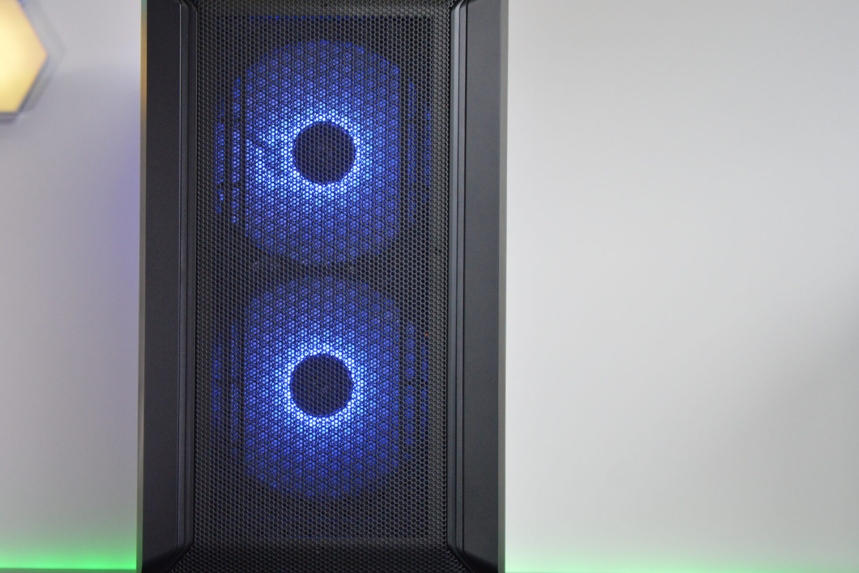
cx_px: 315
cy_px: 289
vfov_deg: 13.7
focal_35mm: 100
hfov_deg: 20.4
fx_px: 2386
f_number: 5
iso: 800
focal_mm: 50
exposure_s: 1/60
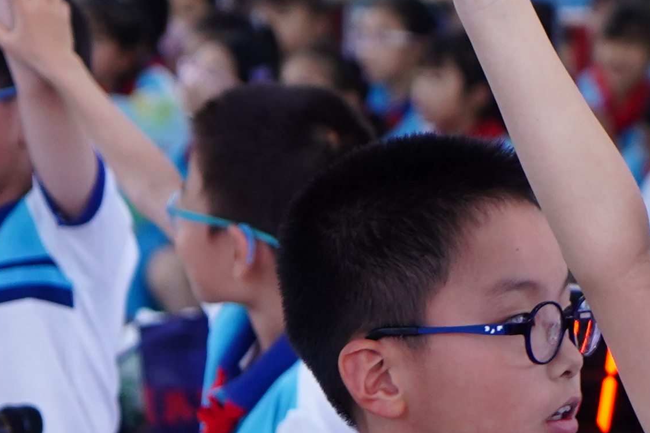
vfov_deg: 3.7
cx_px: 825
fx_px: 6627
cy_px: 180
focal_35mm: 367
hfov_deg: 5.6
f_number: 4
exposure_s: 1/100
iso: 1000
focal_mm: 70
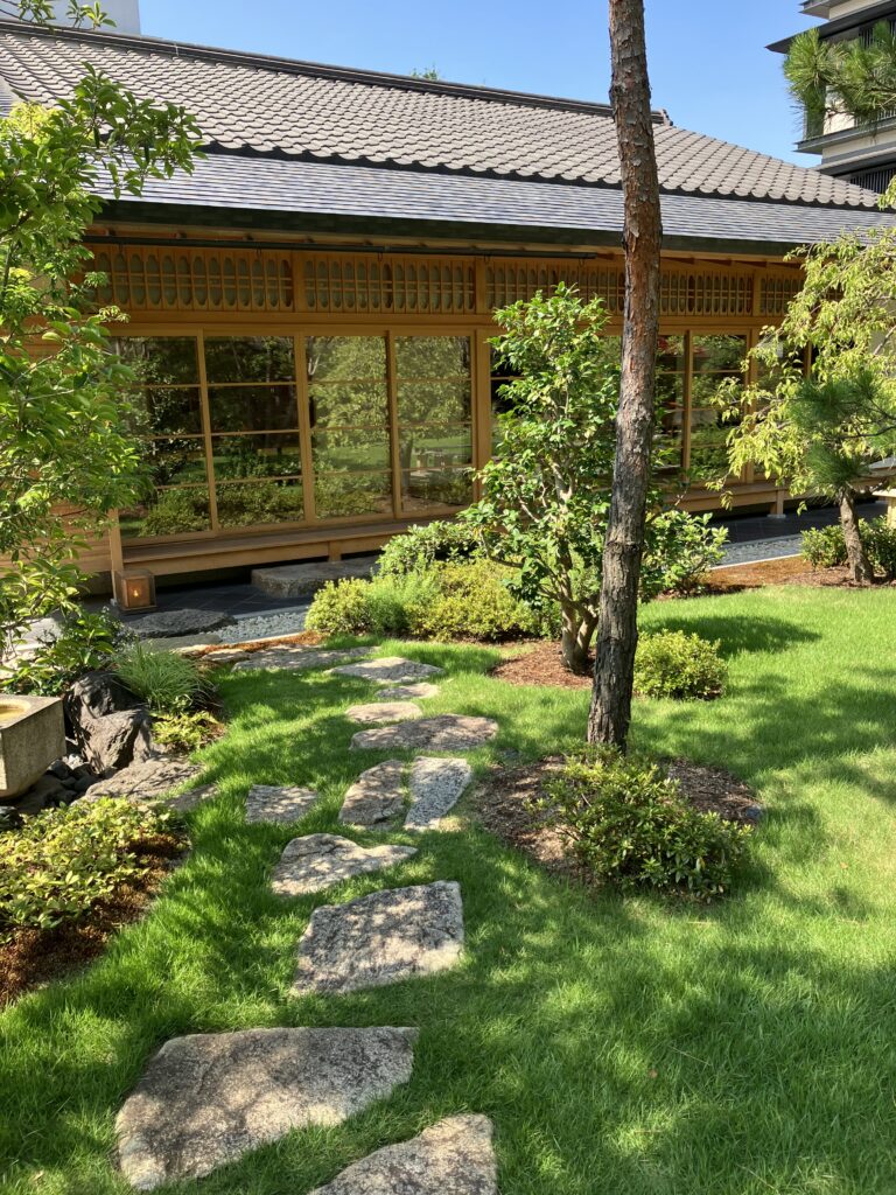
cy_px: 598
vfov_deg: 63.4
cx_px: 448
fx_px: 966
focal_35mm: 28
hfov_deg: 49.7
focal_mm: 3.99
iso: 32
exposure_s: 1/358
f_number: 1.8
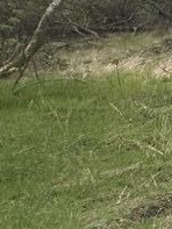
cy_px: 43
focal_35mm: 91
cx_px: 610
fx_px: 602
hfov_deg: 9.3
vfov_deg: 21.2
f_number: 2.2
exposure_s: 1/99
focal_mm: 2.22
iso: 64
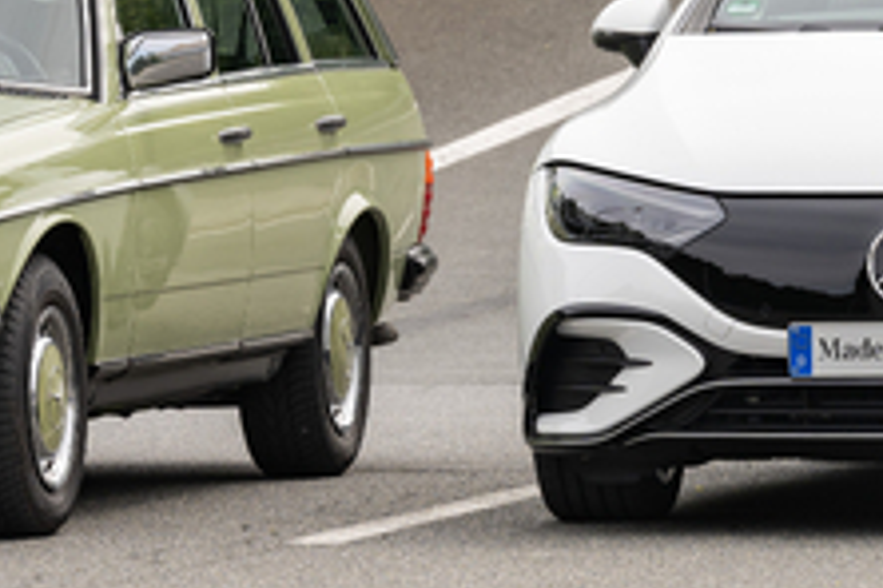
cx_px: 418
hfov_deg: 3.1
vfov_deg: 2.1
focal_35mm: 658
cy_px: 42
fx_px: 16138
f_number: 8
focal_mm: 190
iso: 160
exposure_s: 1/250
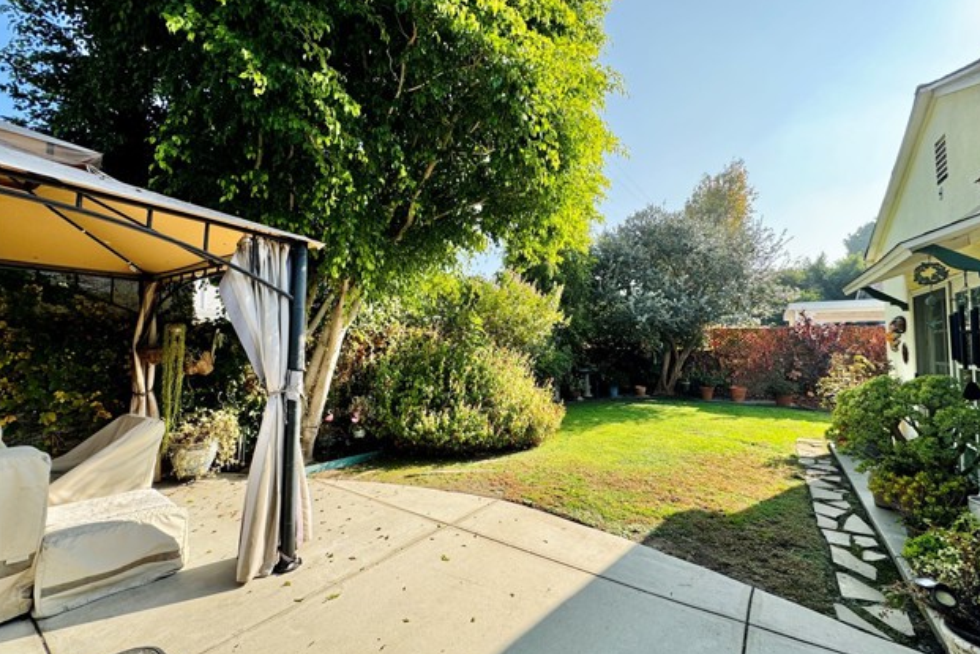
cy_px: 321
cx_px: 497
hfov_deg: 100.4
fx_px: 408
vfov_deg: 77.3
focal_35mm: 15
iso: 40
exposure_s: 1/421
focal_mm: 2.22
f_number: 2.2
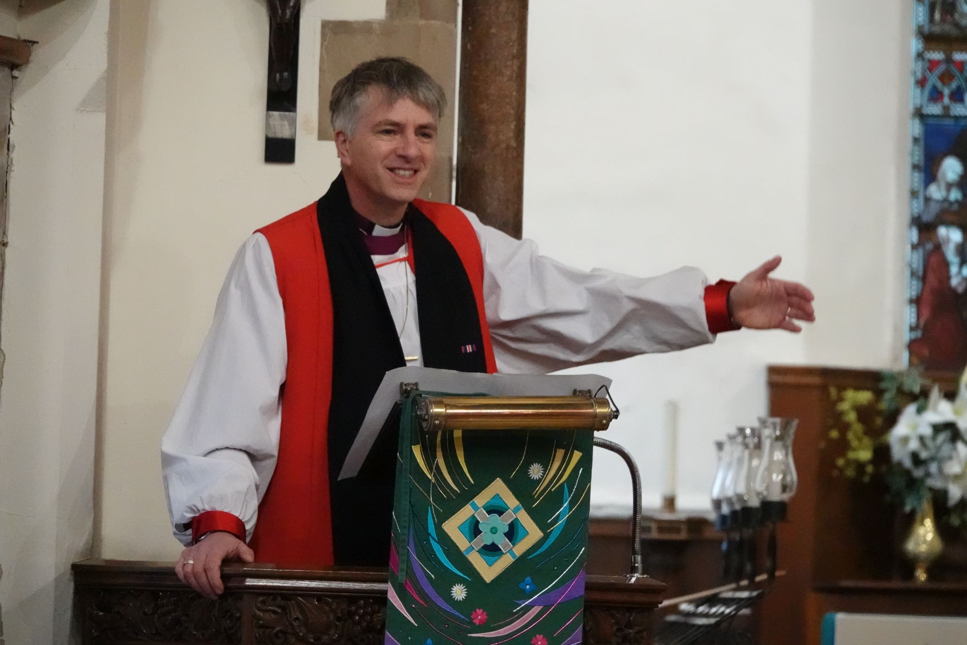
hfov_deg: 6.6
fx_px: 8326
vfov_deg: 4.4
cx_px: 484
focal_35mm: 310
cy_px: 322
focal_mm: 113.69
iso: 6400
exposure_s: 1/400
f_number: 4
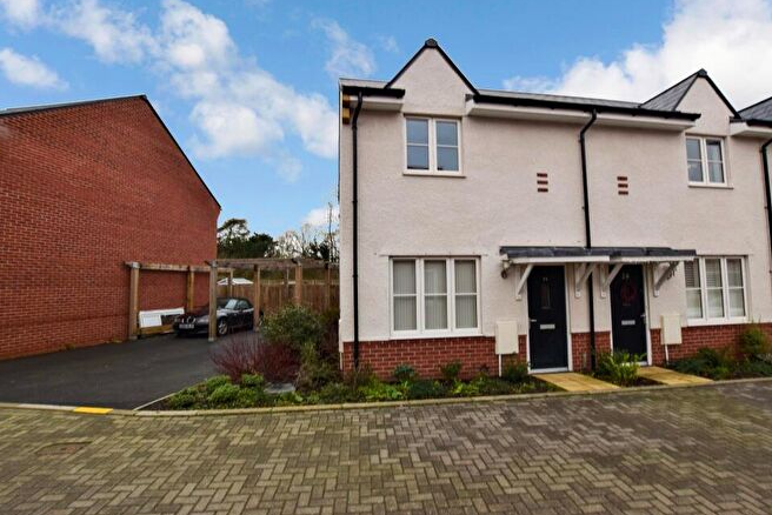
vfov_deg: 73.8
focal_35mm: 16
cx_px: 393
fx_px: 343
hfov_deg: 96.7
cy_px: 251
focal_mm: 10
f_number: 10
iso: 400
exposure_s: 1/200
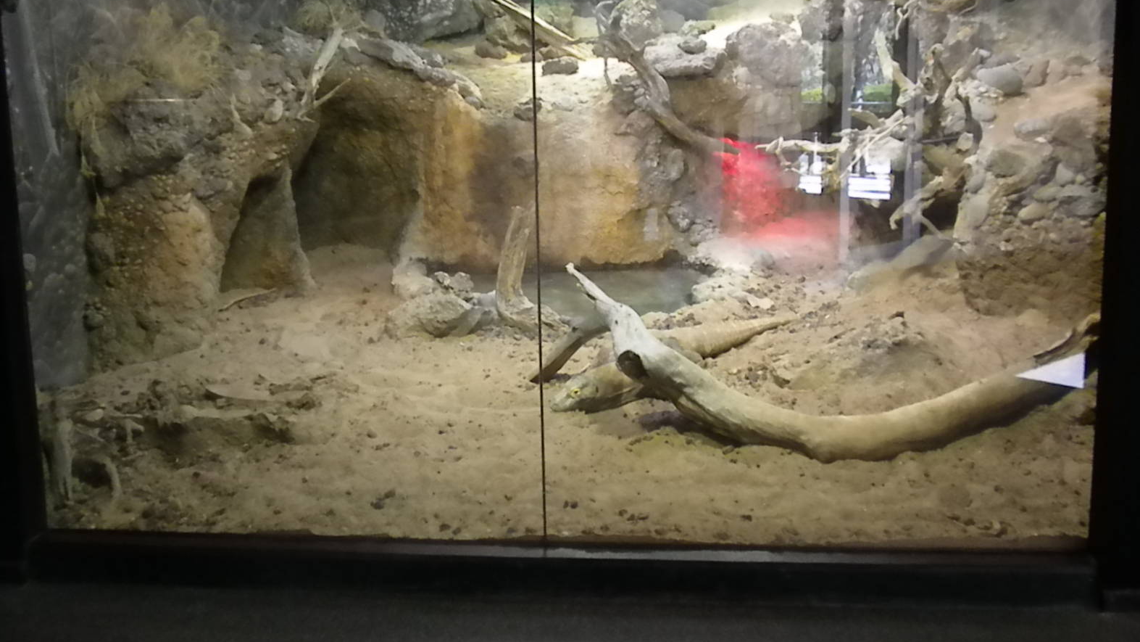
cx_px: 574
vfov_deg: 28.9
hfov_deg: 49.4
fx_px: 1239
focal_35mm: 41
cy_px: 250
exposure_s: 1/60.1
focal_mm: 6.6
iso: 642
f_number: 3.5
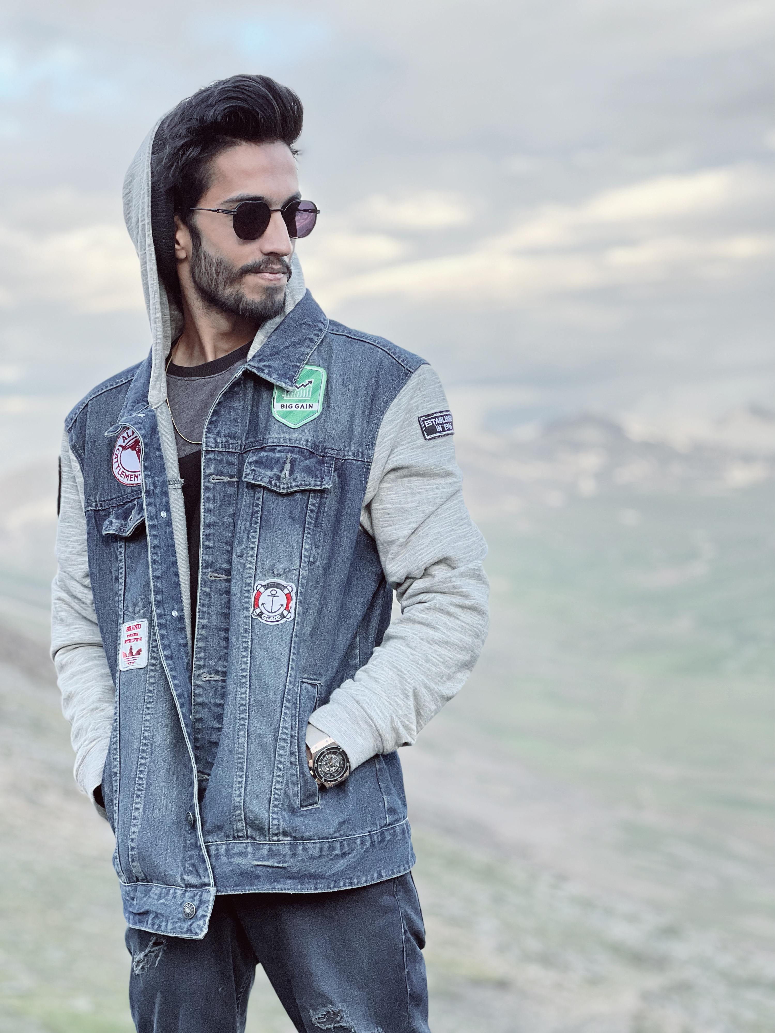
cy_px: 516
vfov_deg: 25.3
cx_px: 388
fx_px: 2299
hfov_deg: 19.1
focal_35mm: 77
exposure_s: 1/121
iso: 50
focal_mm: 9
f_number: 2.8
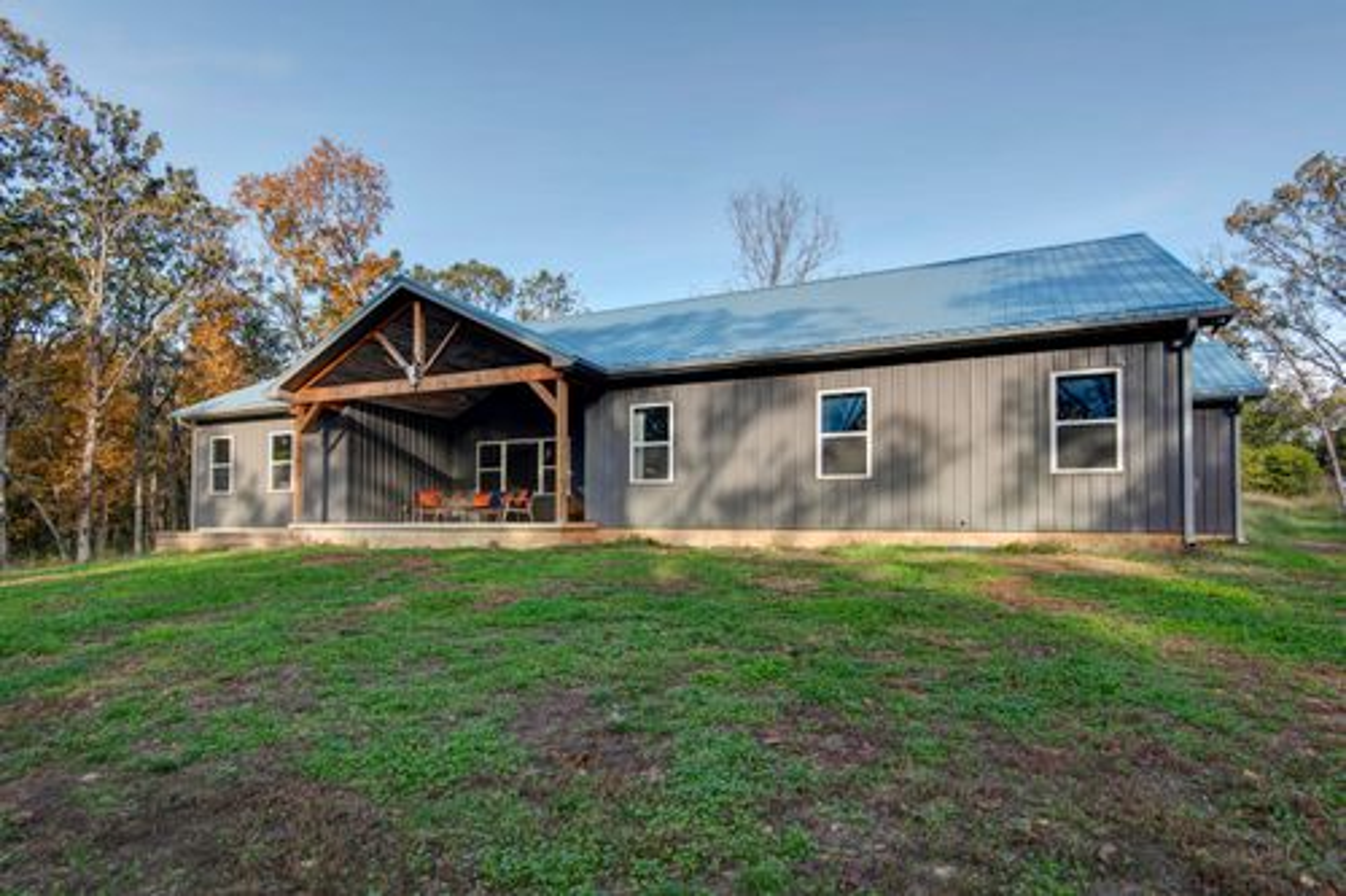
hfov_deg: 86.9
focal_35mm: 19
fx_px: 710
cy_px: 448
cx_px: 673
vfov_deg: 64.5
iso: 100
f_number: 6.3
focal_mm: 19
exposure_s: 1/160
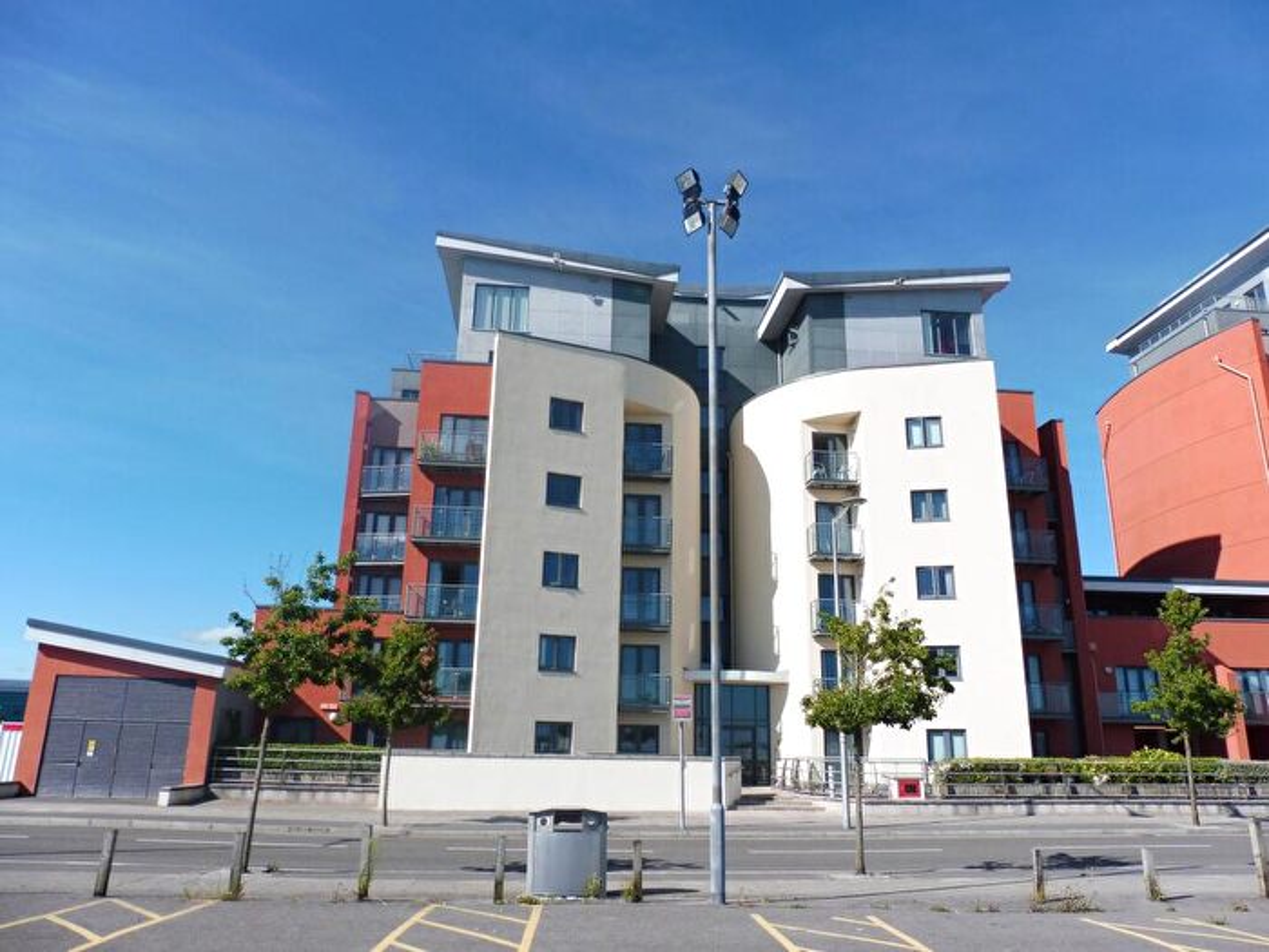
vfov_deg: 56.8
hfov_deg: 71.6
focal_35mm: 24
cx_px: 634
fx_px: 880
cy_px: 476
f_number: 4
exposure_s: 1/1000
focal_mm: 4.3
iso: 100
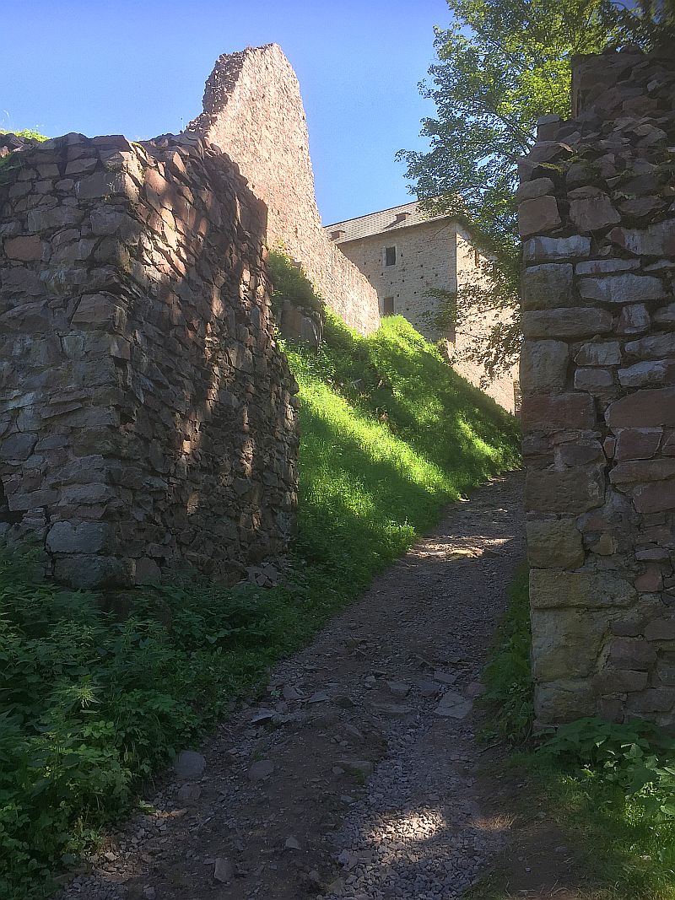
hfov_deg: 48.2
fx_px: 754
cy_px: 450
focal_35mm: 29
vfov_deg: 61.7
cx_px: 338
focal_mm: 4.15
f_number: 2.2
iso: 32
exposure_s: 1/363
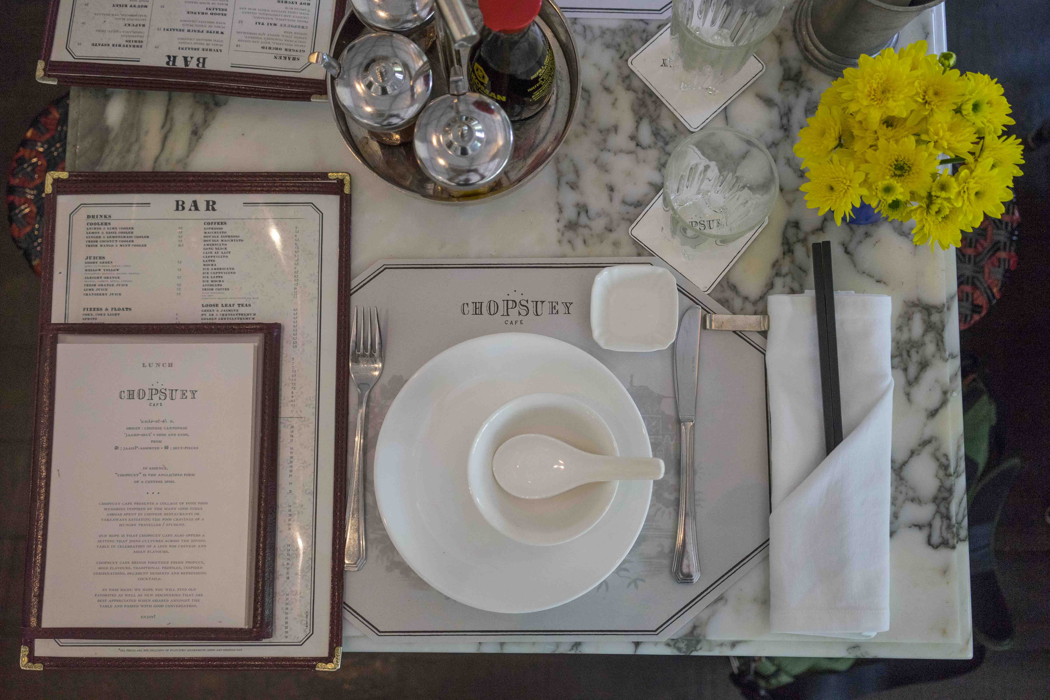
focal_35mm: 35
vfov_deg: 37.9
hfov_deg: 54.4
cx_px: 525
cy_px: 350
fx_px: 1021
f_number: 4
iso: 1600
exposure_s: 1/160
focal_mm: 35
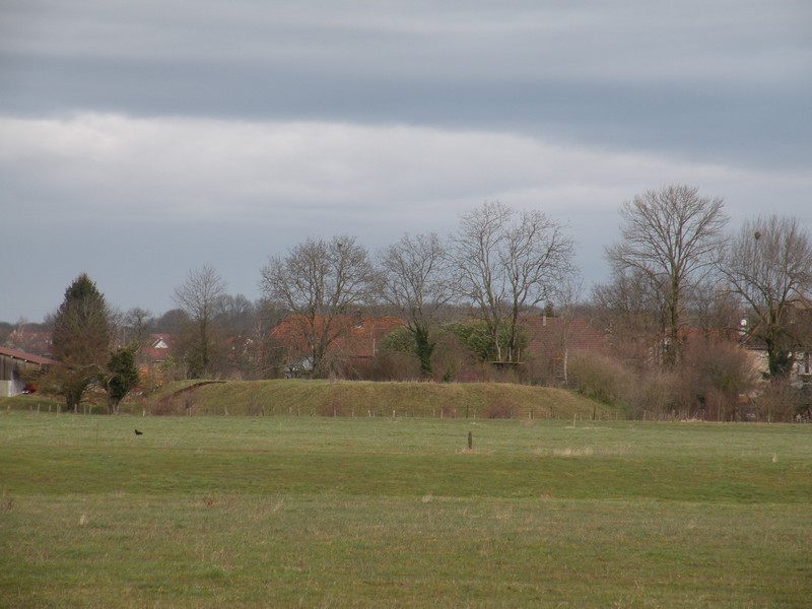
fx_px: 5278
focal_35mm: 225
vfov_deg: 6.6
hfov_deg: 8.8
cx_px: 406
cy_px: 304
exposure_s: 1/160
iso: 64
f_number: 5.6
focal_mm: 39.8
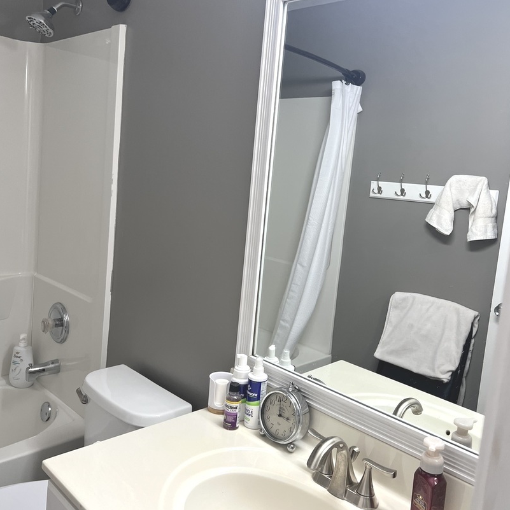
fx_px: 517
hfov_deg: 52.5
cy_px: 239
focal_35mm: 31
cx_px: 255
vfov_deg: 52.5
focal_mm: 5.7
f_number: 1.5
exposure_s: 1/120
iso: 125
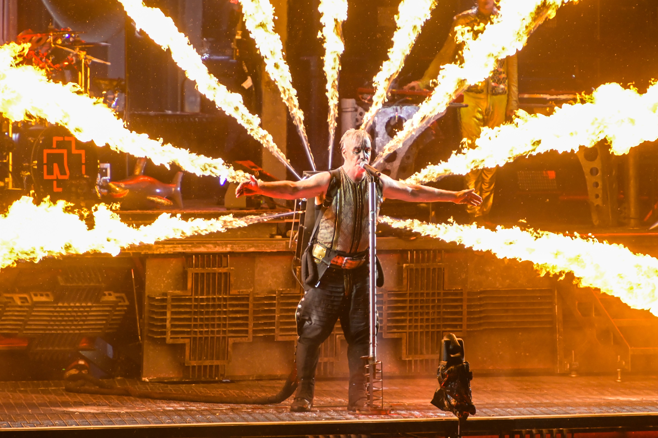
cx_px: 369
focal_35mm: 459
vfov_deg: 3.0
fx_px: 8384
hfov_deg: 4.5
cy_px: 204
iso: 3200
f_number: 5.6
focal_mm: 370
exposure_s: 1/800
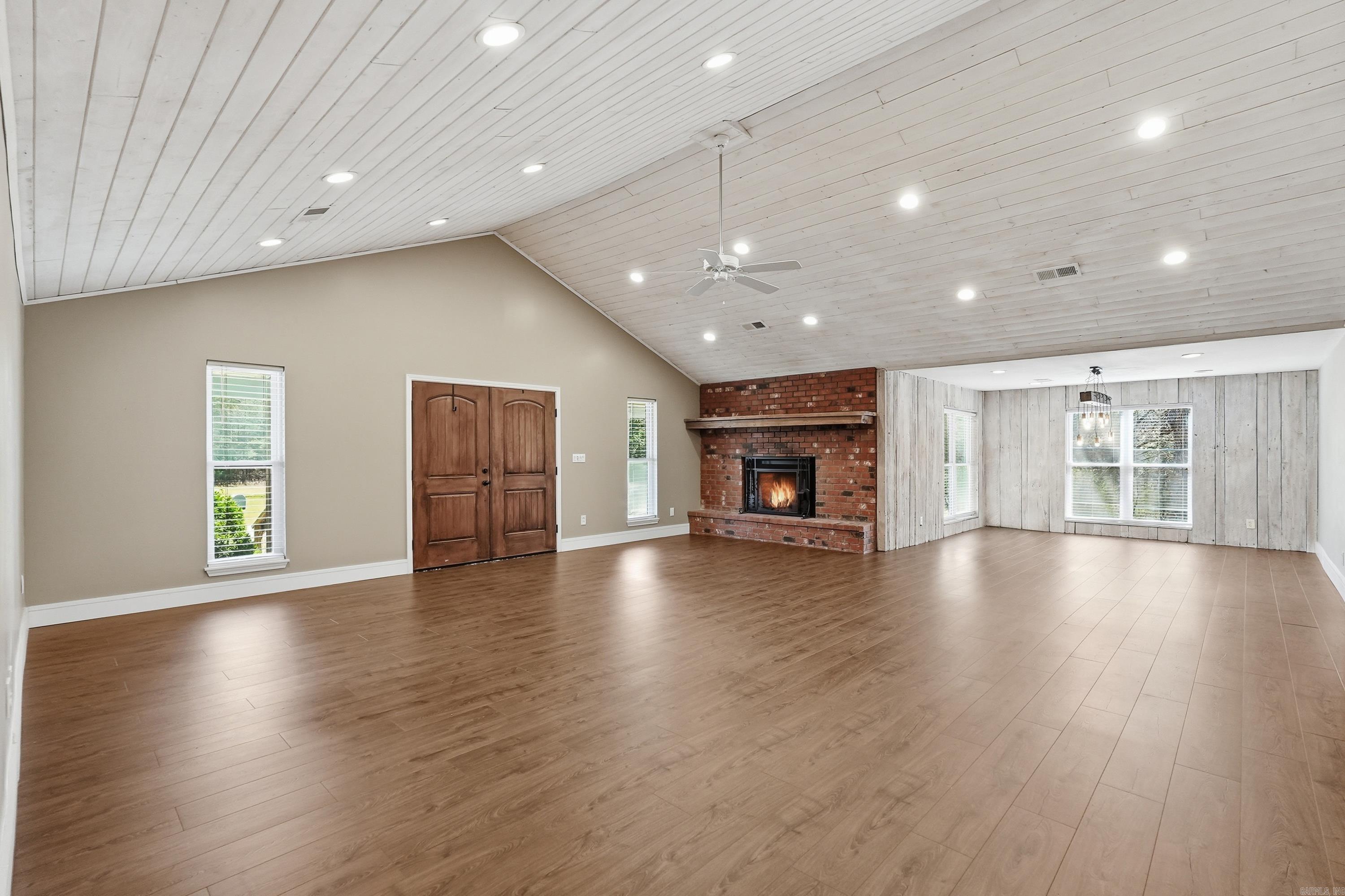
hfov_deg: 95.0
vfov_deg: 72.0
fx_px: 616
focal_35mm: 16
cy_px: 448
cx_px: 672
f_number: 5
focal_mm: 16.5
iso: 1000
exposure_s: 1/500
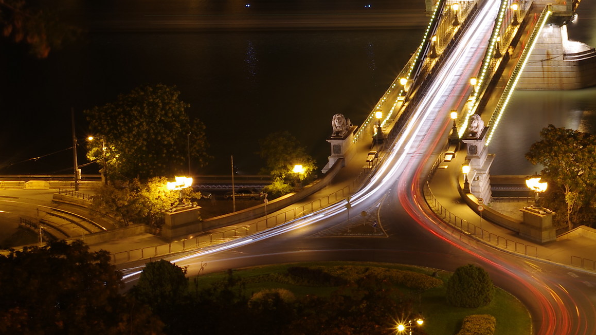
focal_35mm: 117
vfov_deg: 10.3
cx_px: 556
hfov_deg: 18.0
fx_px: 1849
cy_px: -17
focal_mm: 36.25
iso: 100
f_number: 13
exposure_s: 20
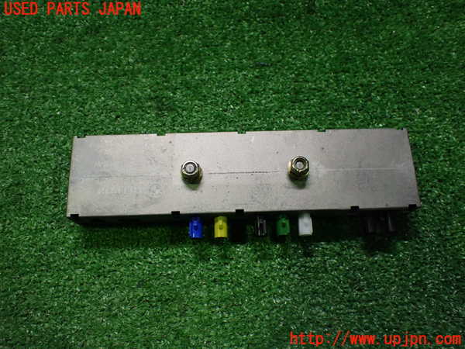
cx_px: 232
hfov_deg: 60.0
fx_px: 403
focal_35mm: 30
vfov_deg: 46.8
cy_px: 174
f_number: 2.3
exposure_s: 1/125
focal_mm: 5.4
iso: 800
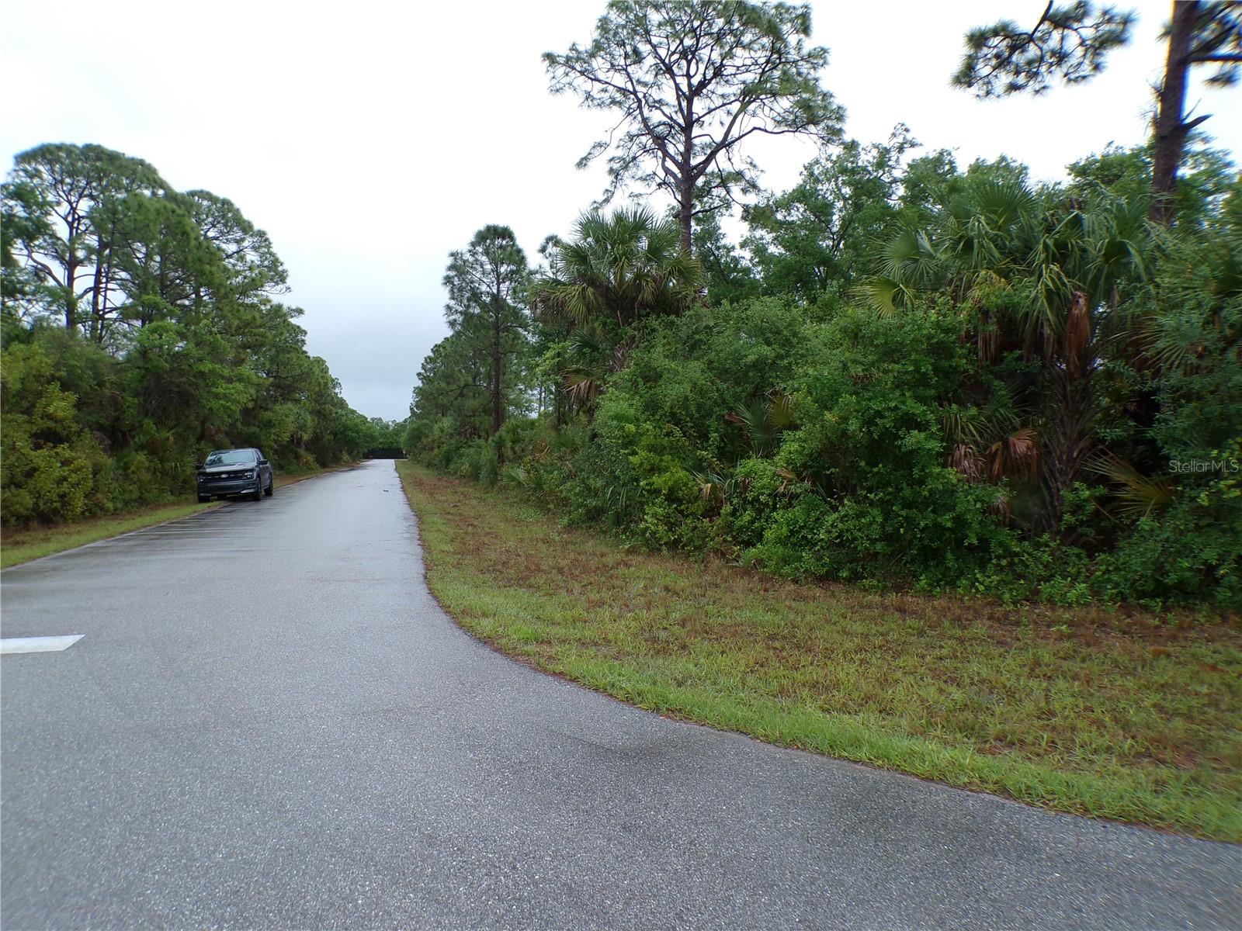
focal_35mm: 24
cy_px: 466
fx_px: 861
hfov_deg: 71.6
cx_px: 621
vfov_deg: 56.8
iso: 100
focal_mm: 4.3
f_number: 4.4
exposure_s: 1/200
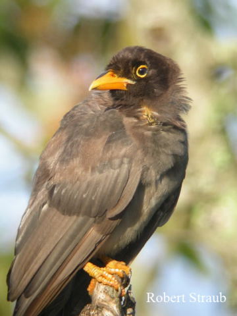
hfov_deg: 13.3
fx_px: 1013
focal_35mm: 111
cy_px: 158
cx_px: 118
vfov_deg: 17.7
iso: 100
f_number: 4.2
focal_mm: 23.1
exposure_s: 1/61.4
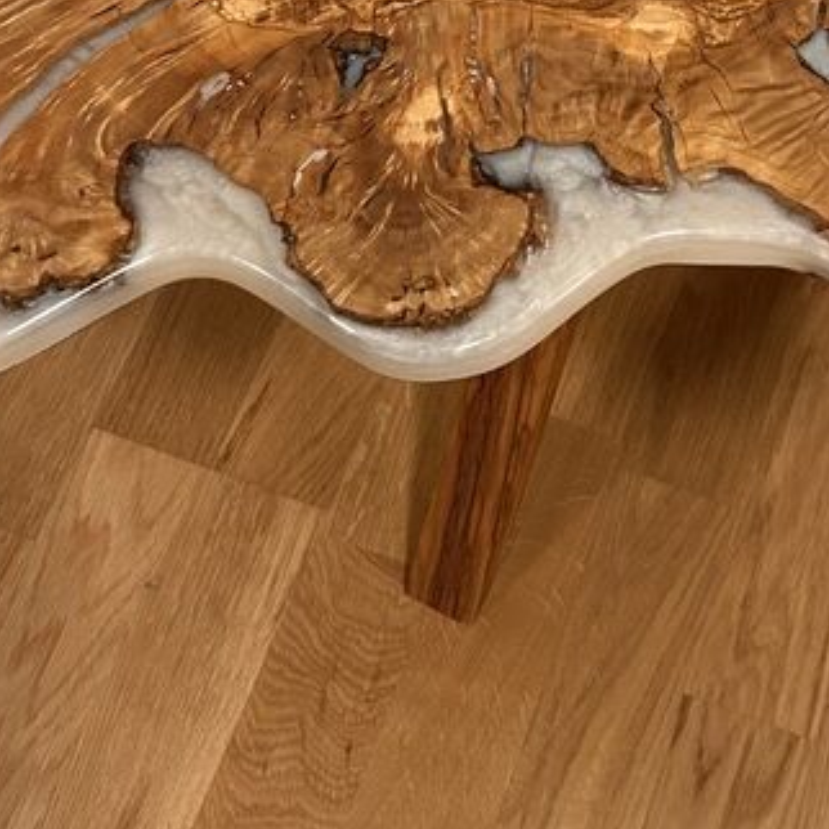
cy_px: -95
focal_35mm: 72
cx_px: 610
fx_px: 1951
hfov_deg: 23.8
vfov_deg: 22.6
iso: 250
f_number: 1.5
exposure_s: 1/50
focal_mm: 5.7
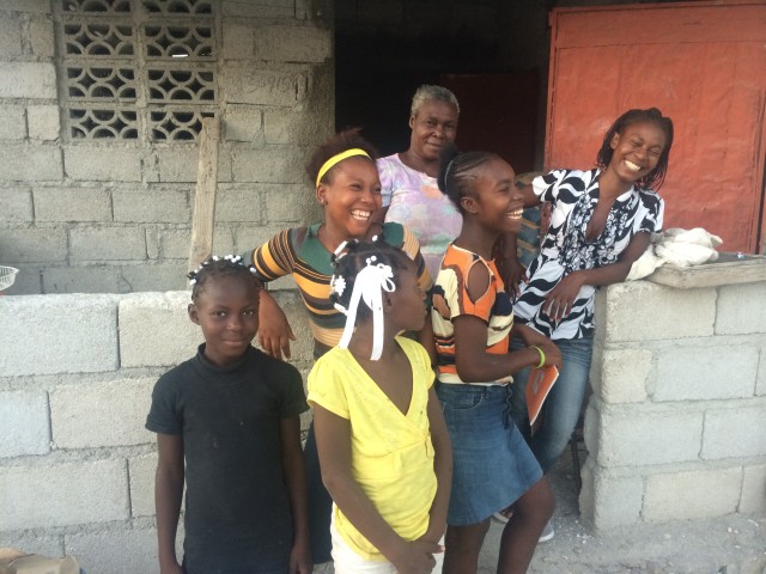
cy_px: 287
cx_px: 383
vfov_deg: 46.8
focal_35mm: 30
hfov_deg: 60.0
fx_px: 664
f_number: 2.2
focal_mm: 4.12
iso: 64
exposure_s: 1/30
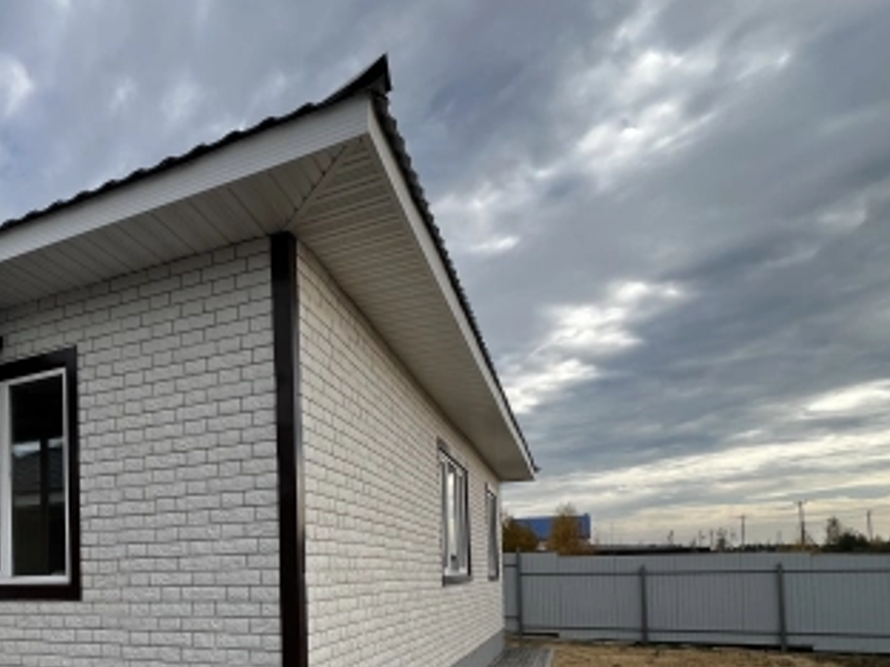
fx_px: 668
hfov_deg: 59.6
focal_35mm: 26
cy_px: 550
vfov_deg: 49.4
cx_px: 128
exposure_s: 1/475
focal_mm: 1.57
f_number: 1.8
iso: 32
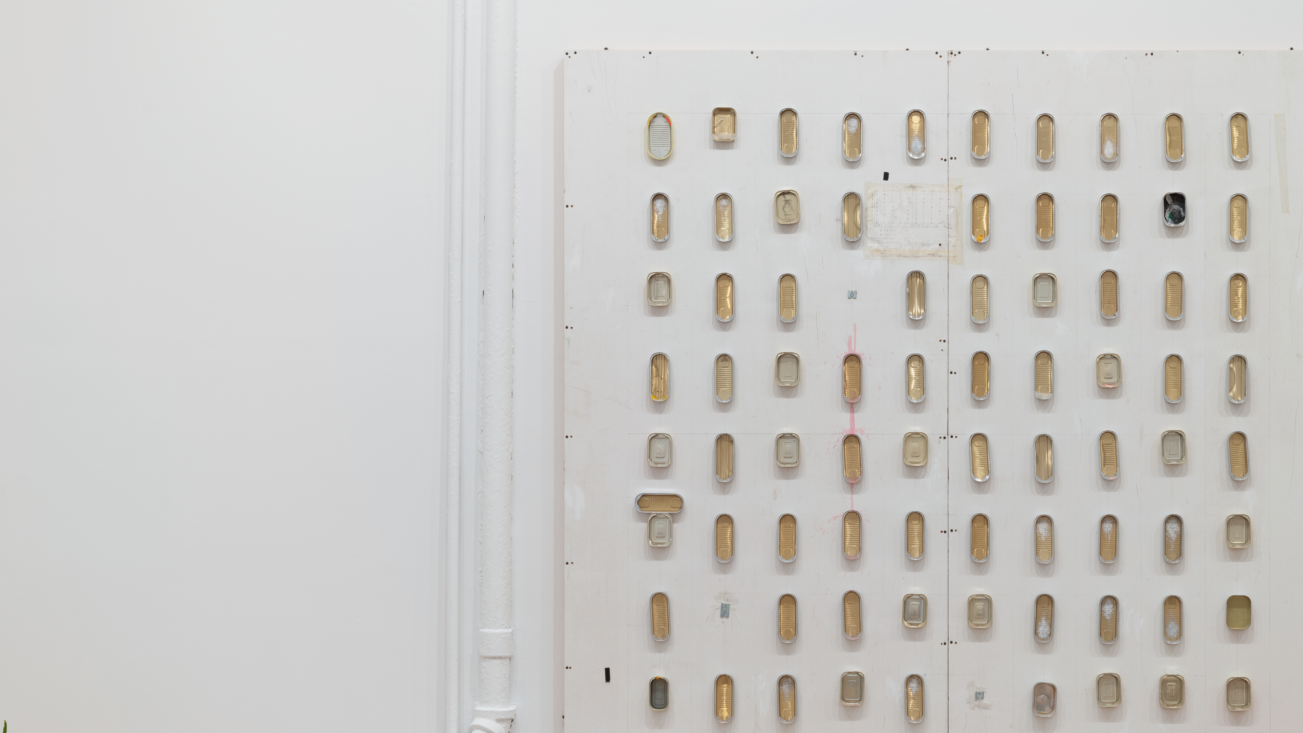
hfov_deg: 30.6
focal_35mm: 69
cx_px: 589
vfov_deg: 17.4
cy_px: 464
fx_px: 2384
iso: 80
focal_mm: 50
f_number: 11
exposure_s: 1
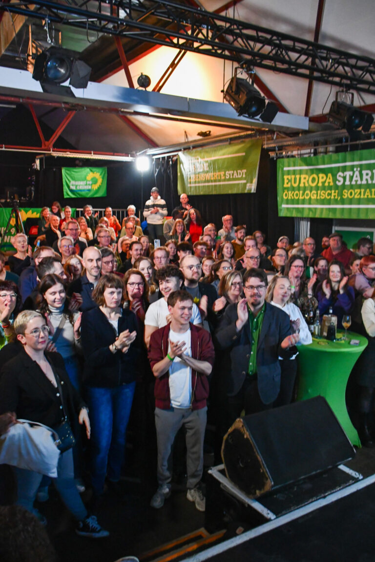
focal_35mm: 30
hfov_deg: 43.6
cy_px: 281
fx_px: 469
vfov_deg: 61.9
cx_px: 188
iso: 4000
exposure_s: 1/60
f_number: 3.5
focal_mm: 20
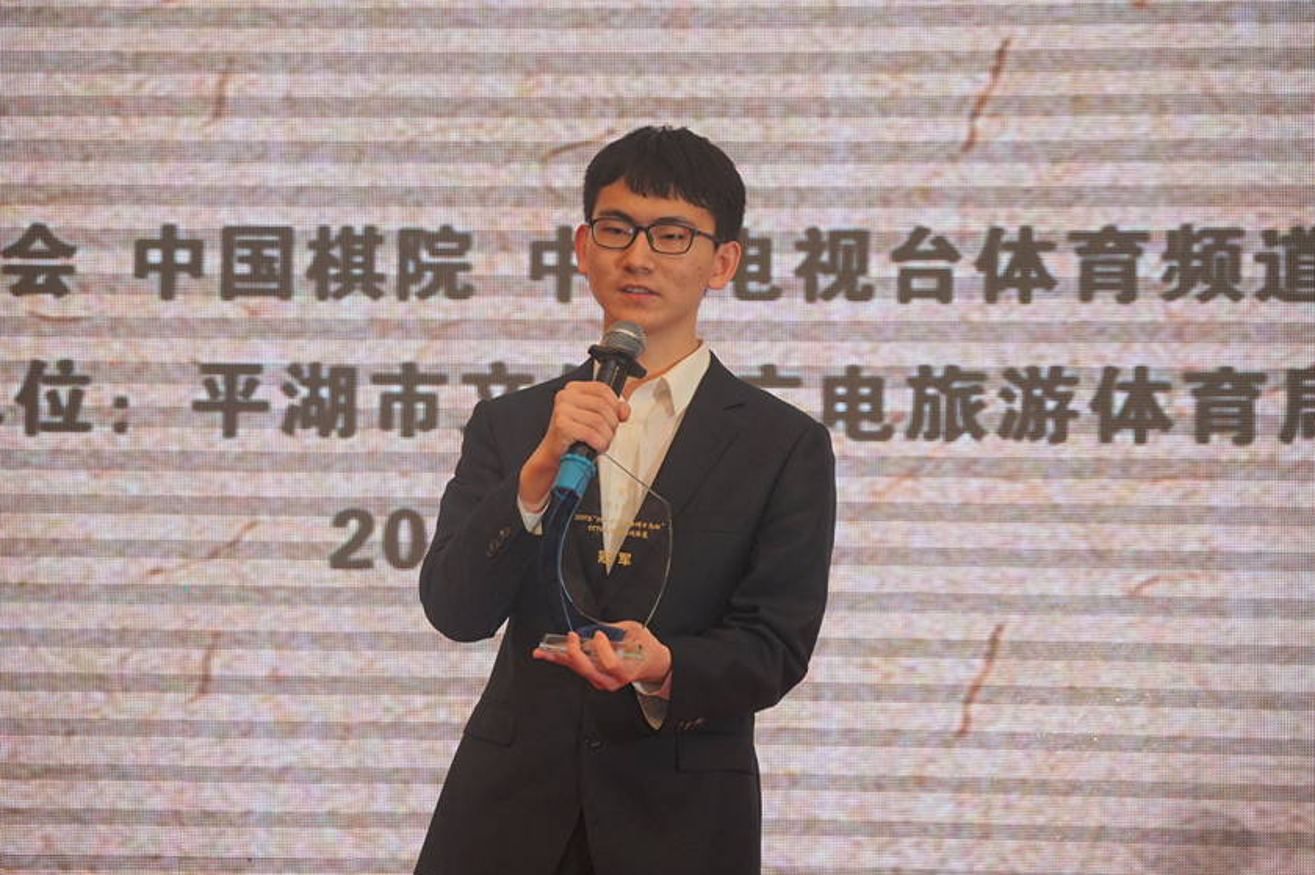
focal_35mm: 110
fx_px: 4016
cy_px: 424
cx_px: 648
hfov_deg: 18.6
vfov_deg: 12.4
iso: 320
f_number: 4
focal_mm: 70
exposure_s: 1/160
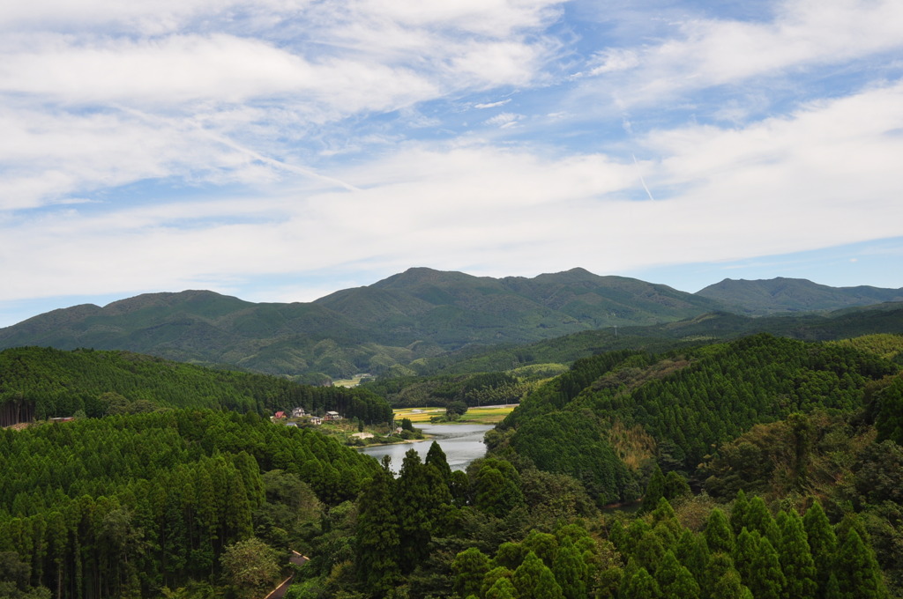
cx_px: 452
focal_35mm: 42
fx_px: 1052
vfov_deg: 31.8
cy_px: 300
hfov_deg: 46.5
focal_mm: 28
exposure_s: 1/320
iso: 200
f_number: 10
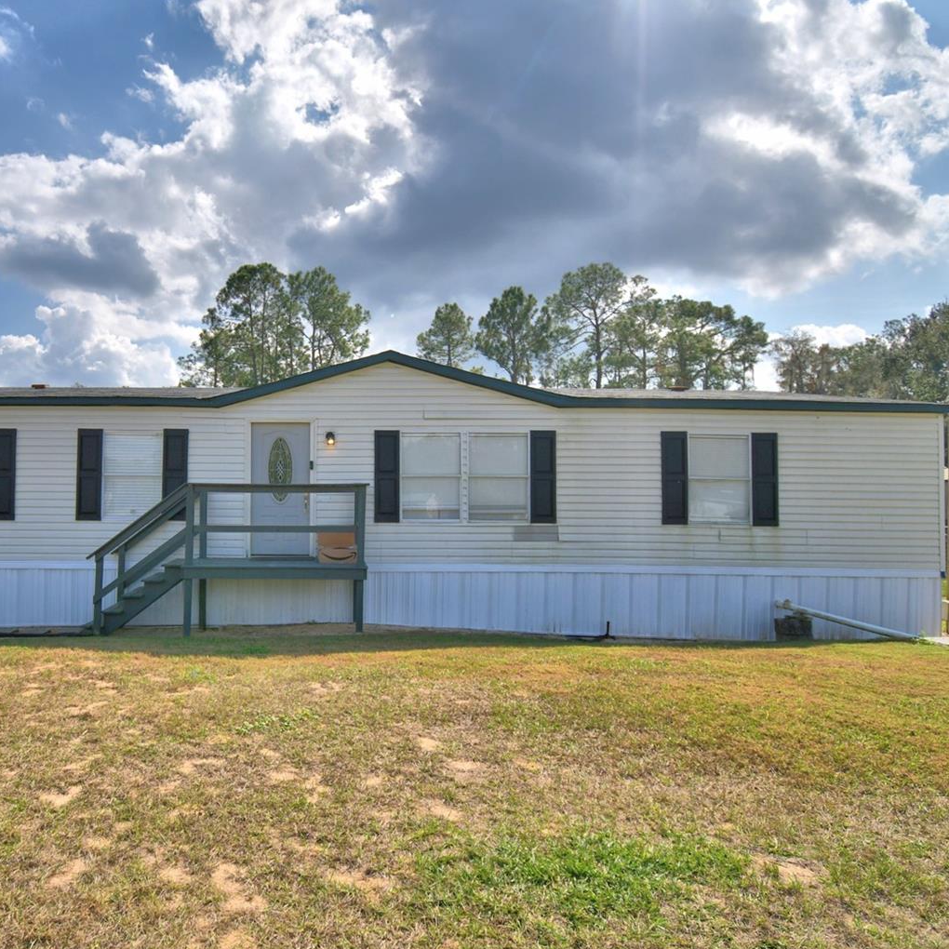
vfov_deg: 74.8
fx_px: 620
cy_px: 480
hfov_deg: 72.4
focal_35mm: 20
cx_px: 309
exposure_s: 1/1600
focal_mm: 10
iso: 100
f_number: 4.5
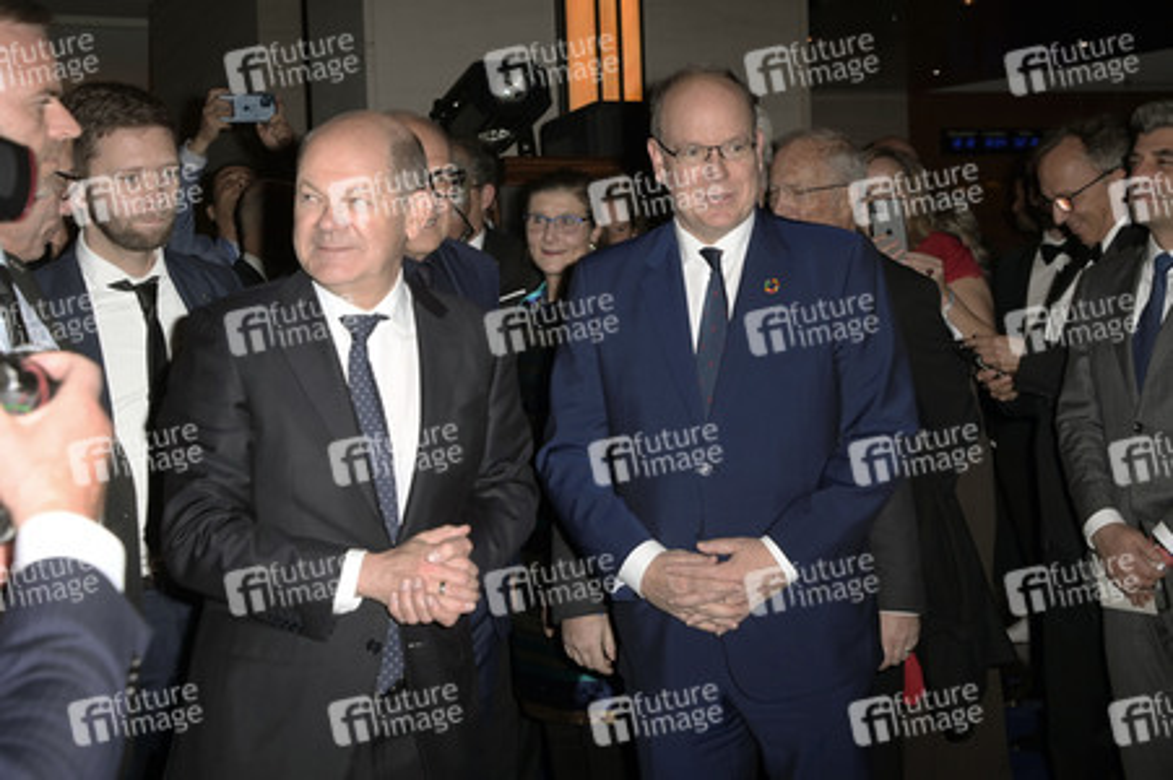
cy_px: 390
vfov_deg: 23.3
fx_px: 1888
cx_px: 586
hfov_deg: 34.5
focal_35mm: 58
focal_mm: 58
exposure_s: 1/250
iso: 500
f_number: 7.1
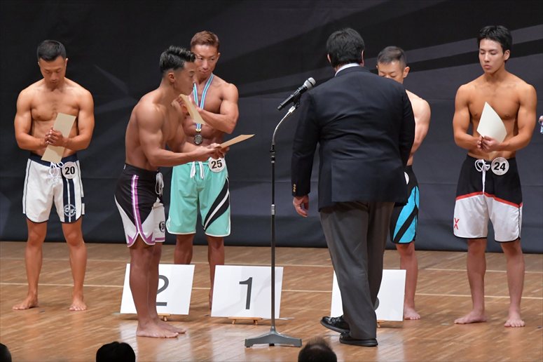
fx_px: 4071
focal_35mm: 270
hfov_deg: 7.6
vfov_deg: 5.1
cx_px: 272
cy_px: 181
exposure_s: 1/400
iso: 6400
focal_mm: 180
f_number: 5.6
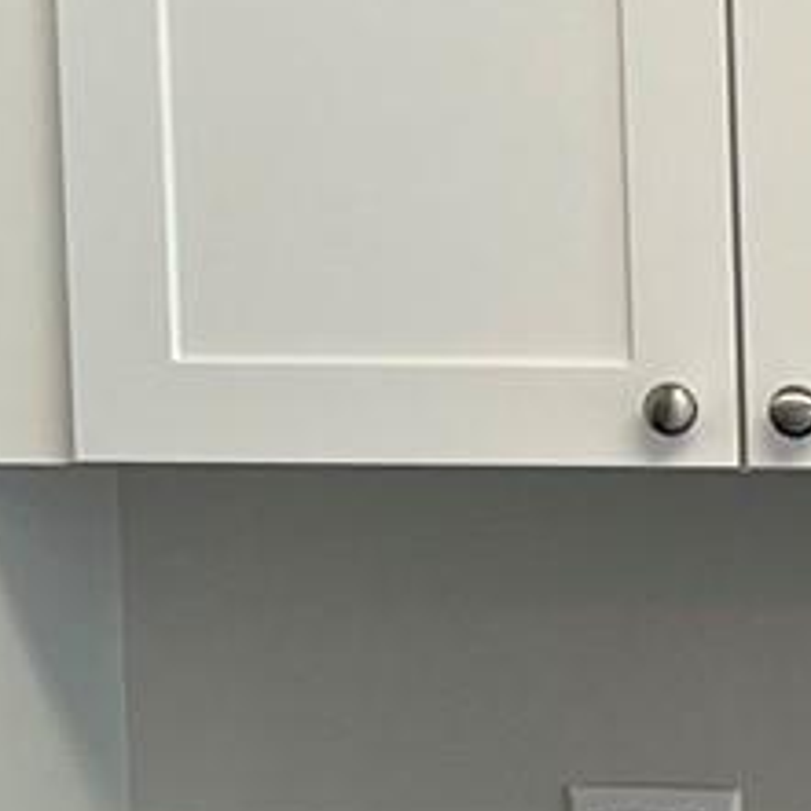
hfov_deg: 7.6
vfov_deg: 8.1
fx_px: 5646
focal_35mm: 213
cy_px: 1094
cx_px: 2084
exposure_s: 1/60
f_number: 1.5
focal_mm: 5.7
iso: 80
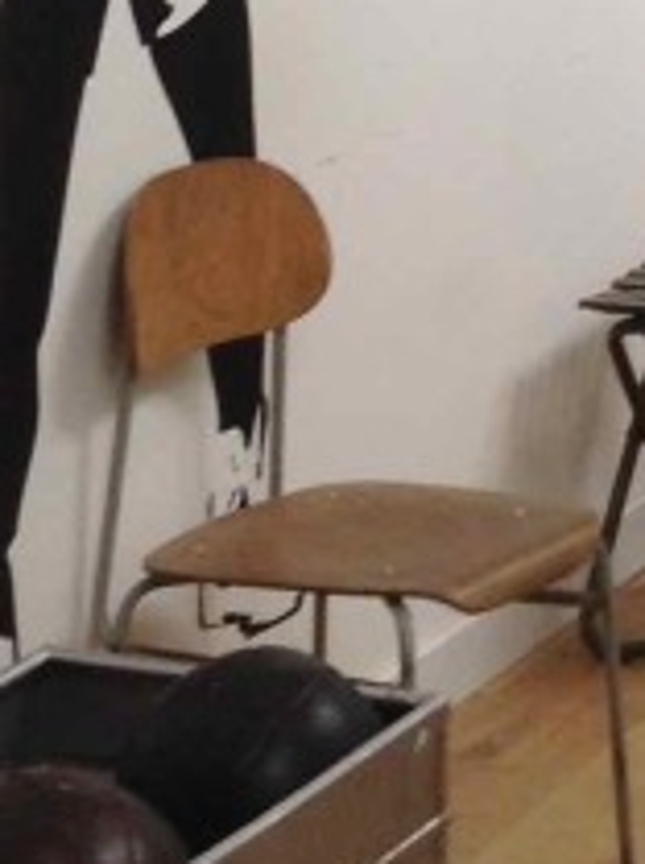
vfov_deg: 11.3
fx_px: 4037
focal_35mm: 162
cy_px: -736
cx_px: 951
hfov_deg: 8.9
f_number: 2.4
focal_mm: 3.3
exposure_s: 1/30
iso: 32
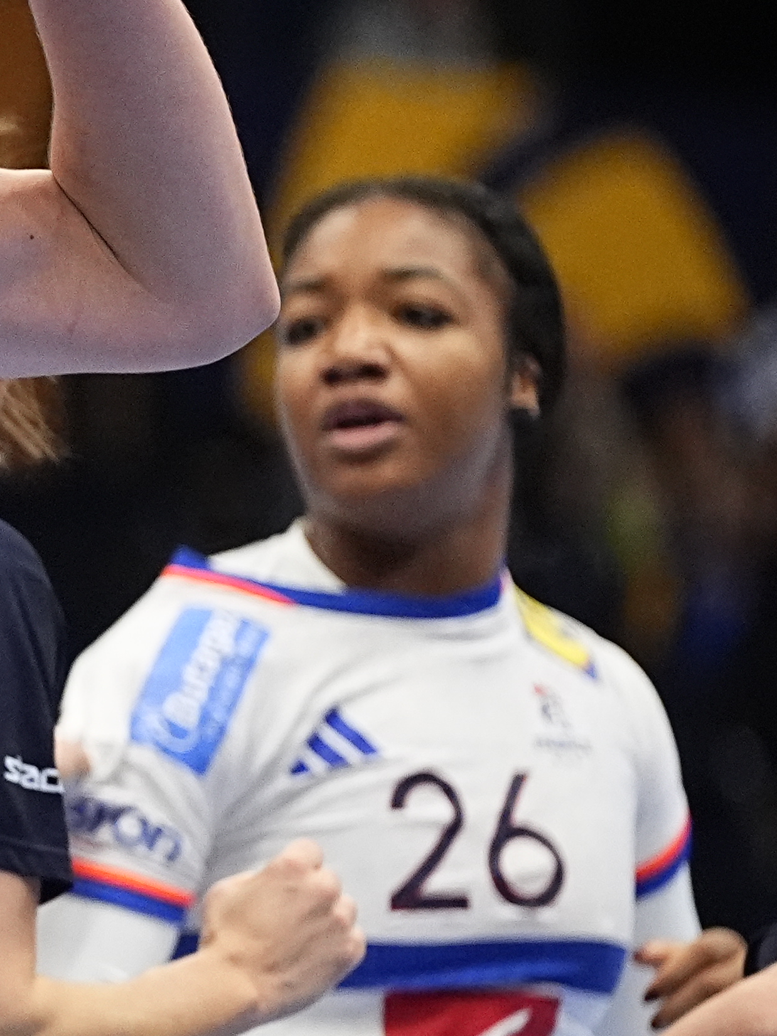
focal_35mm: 594
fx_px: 17780
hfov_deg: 2.5
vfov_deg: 3.3
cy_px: 572
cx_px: -710
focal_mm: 170
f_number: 2.8
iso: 5000
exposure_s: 1/1250
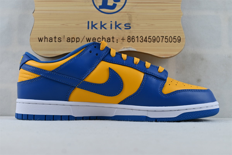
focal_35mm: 51
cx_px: 116
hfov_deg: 38.9
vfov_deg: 26.5
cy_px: 78
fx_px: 329
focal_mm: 34
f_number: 5
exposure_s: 1/60
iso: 100
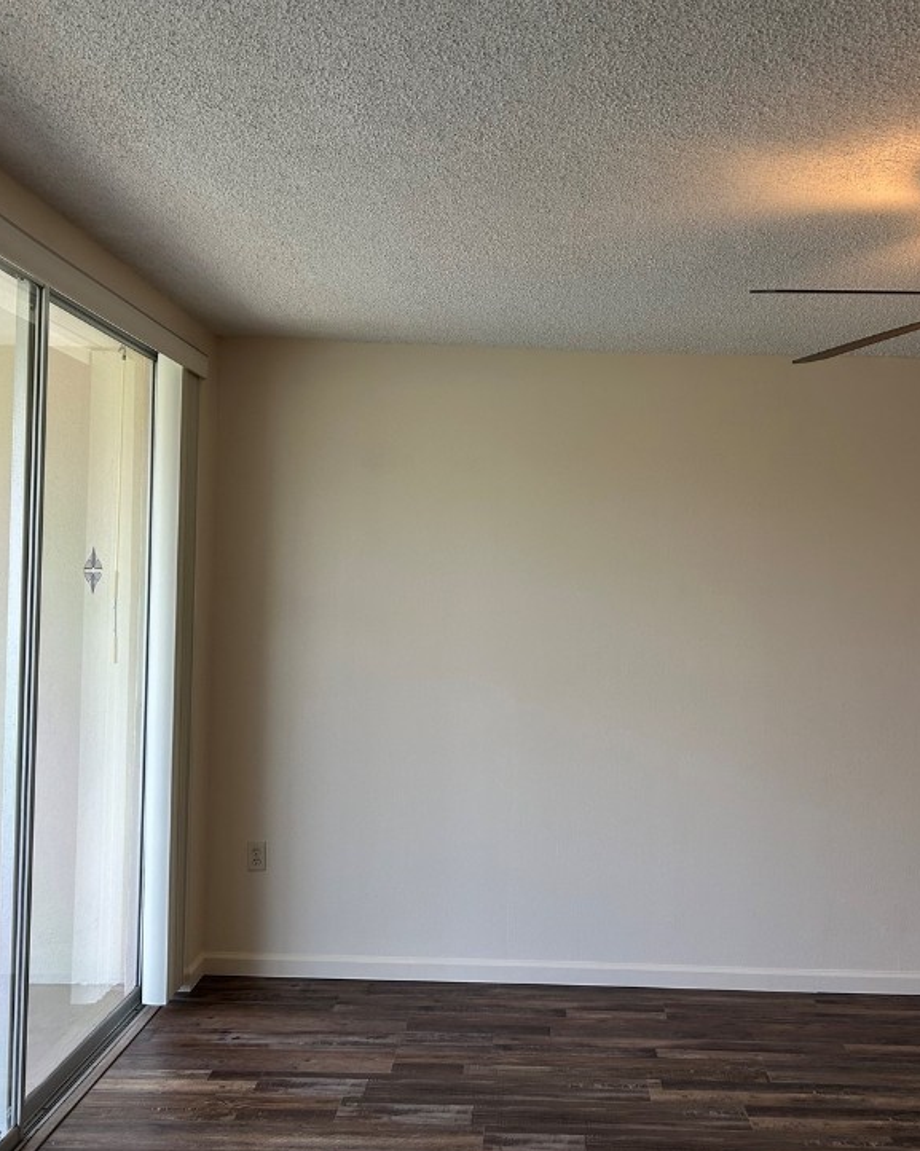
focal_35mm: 36
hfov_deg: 40.9
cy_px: 560
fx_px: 1226
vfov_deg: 50.3
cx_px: 569
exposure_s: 1/120
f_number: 1.5
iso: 64
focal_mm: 5.7
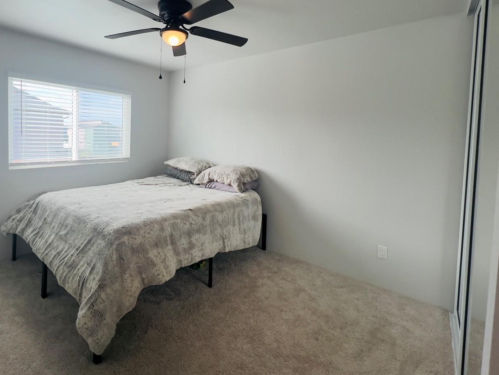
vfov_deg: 73.8
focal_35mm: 17
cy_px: 148
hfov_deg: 89.8
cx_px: 199
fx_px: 245
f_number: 1.8
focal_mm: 1.57
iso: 50
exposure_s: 1/120
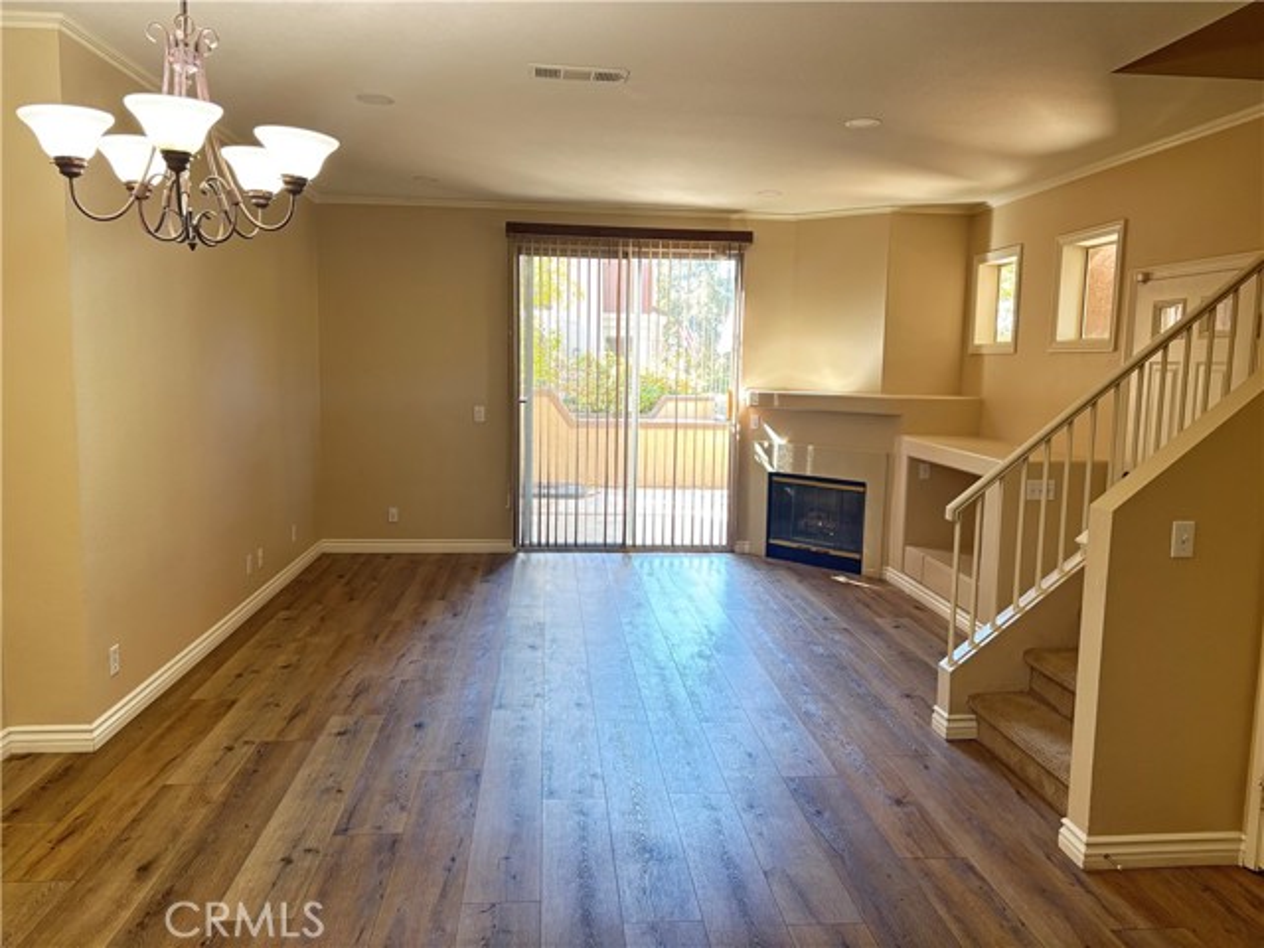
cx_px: 632
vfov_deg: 53.1
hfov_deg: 67.3
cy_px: 474
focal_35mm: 26
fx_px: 949
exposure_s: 1/60
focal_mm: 5.96
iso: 200
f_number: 1.6
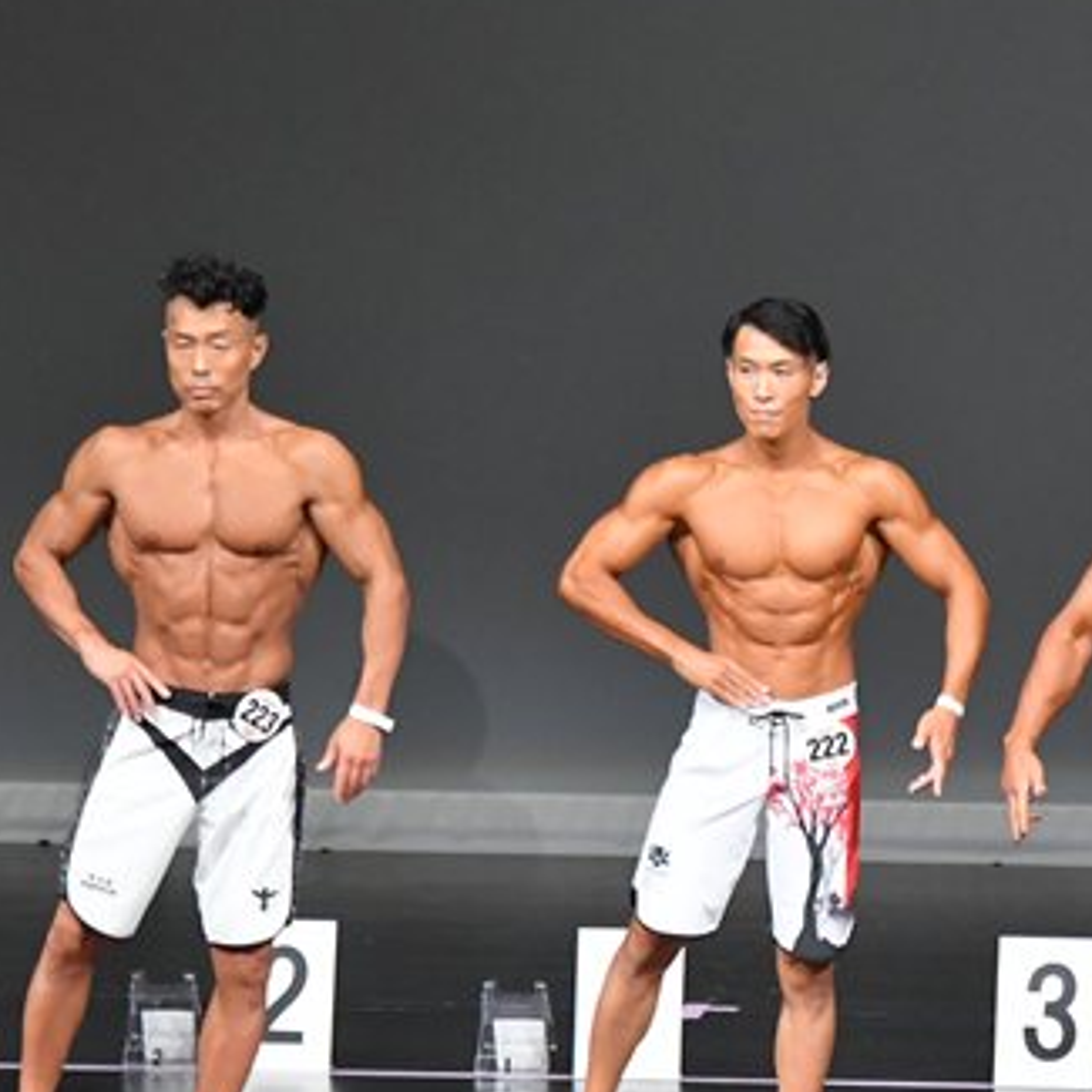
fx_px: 14597
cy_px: 820
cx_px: 1275
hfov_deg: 4.3
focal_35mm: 409
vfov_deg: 4.3
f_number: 5.6
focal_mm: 135
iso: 5000
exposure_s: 1/400
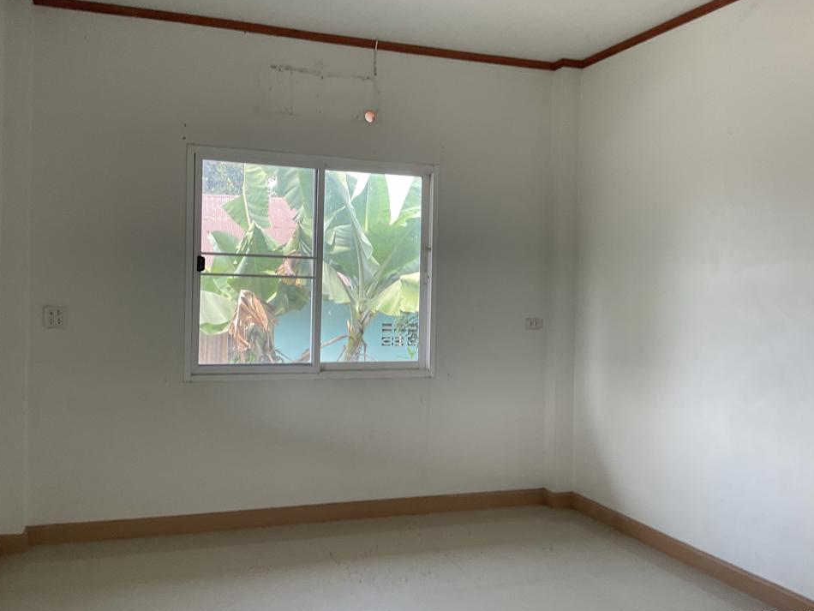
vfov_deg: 40.7
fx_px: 823
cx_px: 417
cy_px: 303
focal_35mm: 35
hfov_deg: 52.6
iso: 50
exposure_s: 1/100
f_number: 1.8
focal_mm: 3
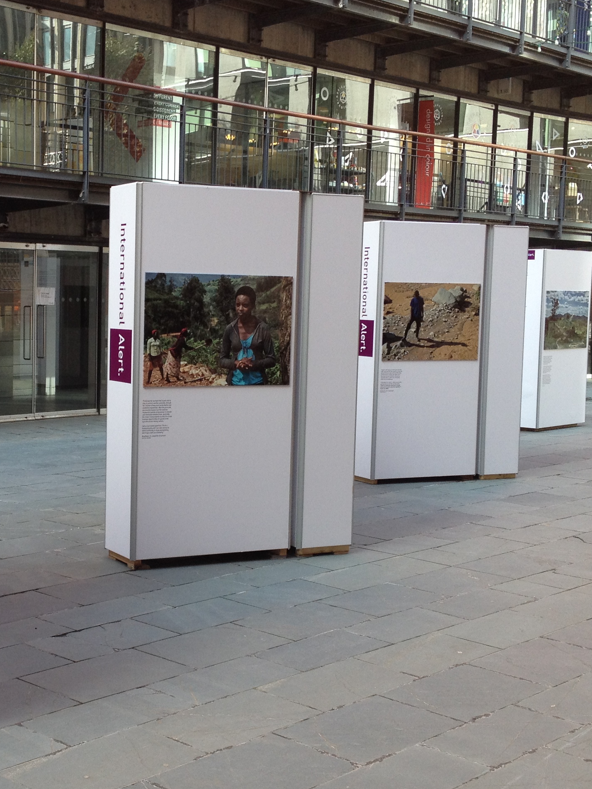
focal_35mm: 60
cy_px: 409
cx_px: 140
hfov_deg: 24.1
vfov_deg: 32.2
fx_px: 1368
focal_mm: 4.28
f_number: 2.4
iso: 50
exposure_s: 1/120
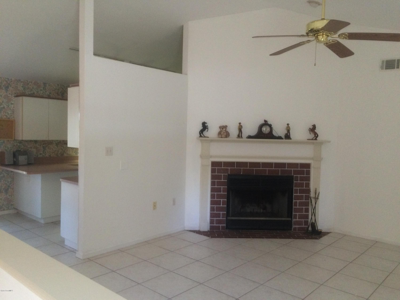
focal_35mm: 29
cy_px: 150
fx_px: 335
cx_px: 200
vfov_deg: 48.2
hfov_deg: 61.7
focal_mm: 4.15
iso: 320
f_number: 2.2
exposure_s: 1/30
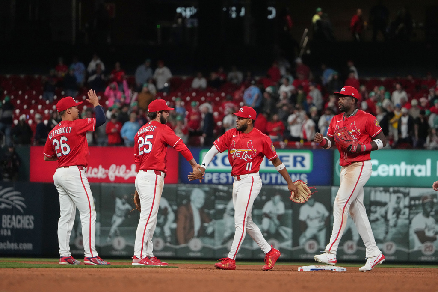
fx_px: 4001
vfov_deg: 4.2
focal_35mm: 329
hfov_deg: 6.3
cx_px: 219
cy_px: 146
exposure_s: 1/1600
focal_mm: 329
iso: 8000
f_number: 6.3
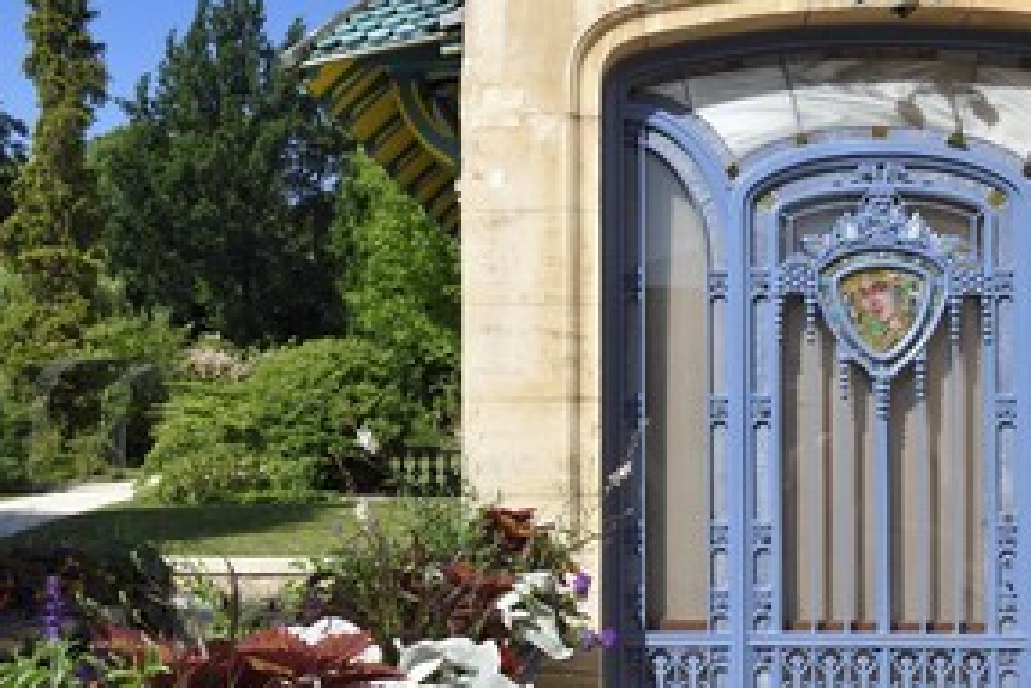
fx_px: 1261
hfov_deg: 44.4
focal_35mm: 44
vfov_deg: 30.4
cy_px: 436
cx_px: 580
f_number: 13
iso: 200
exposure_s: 1/250
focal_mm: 30
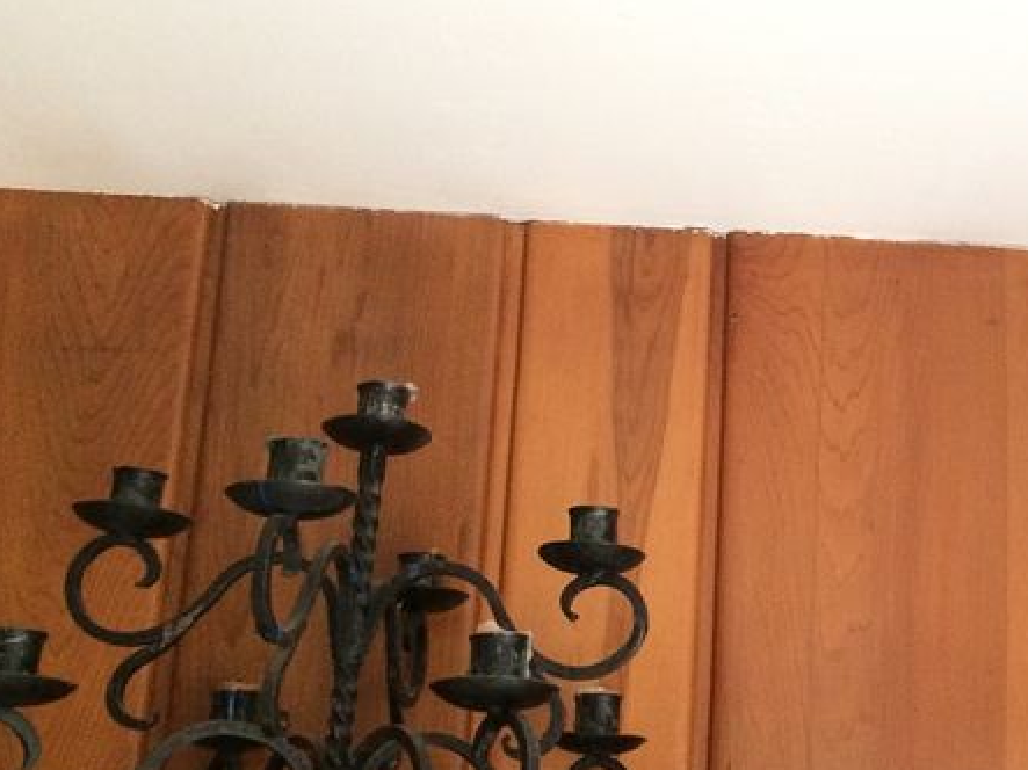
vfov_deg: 24.0
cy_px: 428
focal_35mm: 61
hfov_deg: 30.3
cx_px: 919
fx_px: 1811
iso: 250
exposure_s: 1/30
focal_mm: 4.12
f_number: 2.2
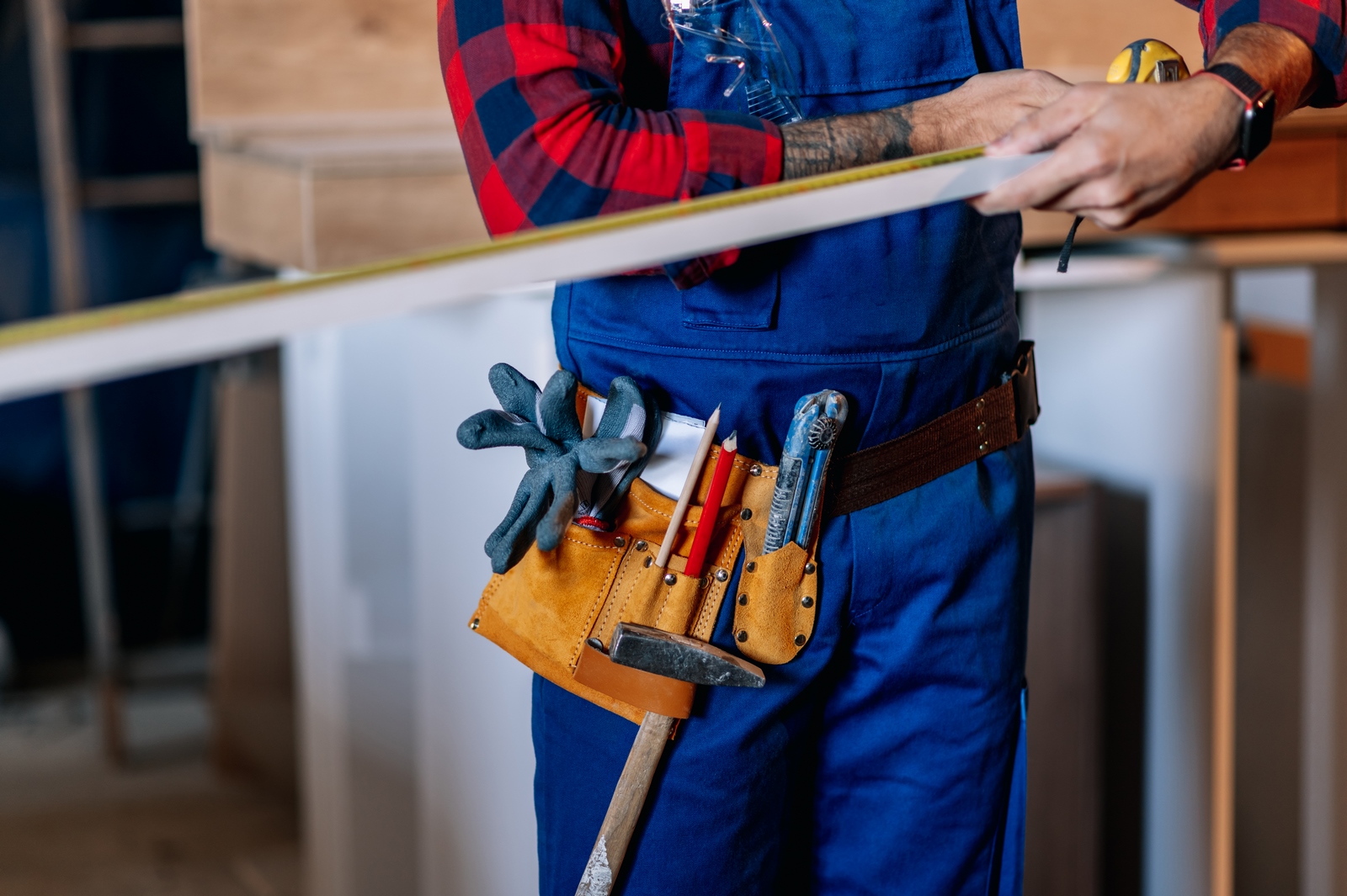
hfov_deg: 23.9
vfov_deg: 16.1
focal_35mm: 85
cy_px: 448
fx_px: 3179
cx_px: 674
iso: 200
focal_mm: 85
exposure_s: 1/200
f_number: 1.8
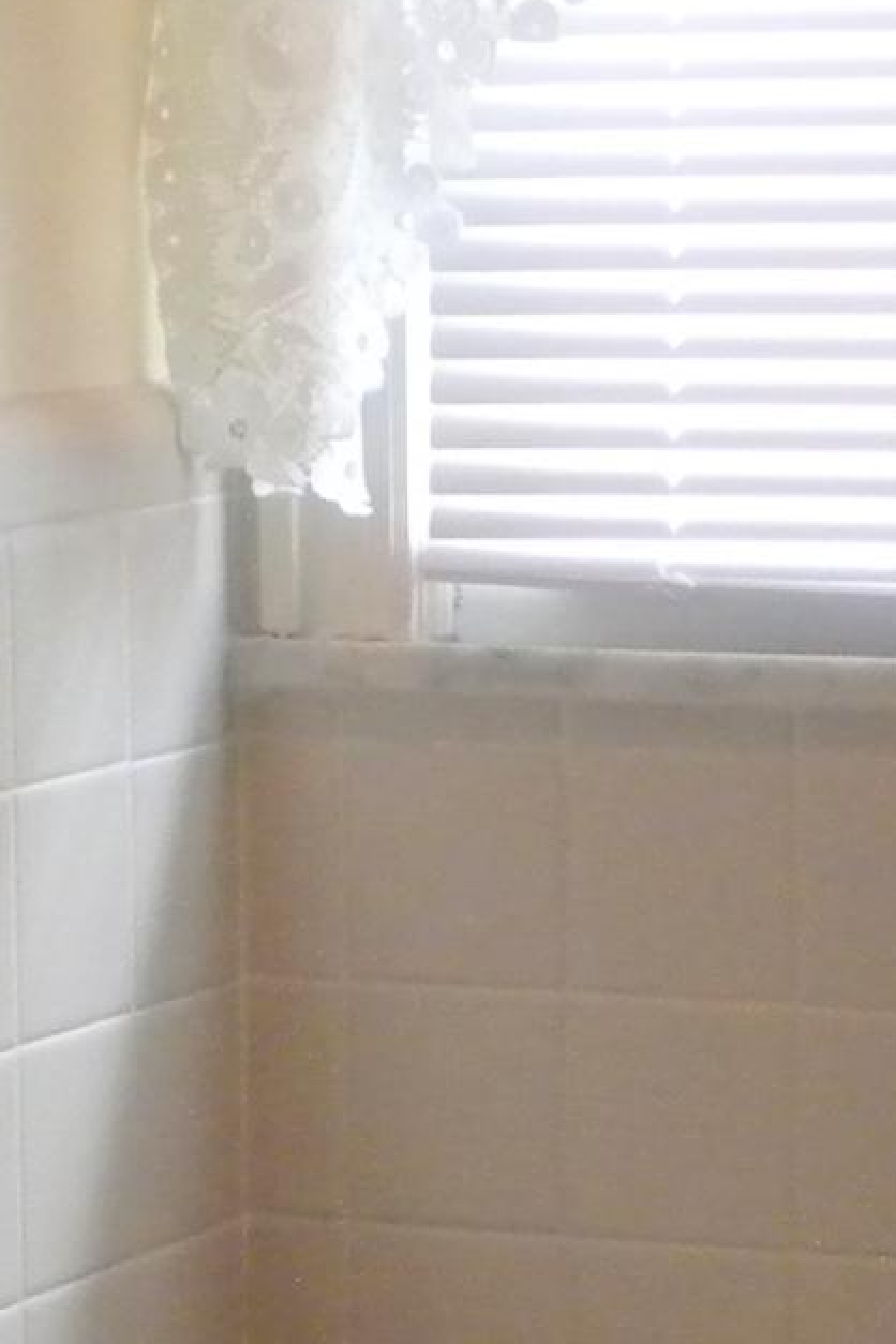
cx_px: 523
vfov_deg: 11.1
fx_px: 6869
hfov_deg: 7.5
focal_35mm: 184
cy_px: 1252
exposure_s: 1/66
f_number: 3.5
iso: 400
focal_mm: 6.6
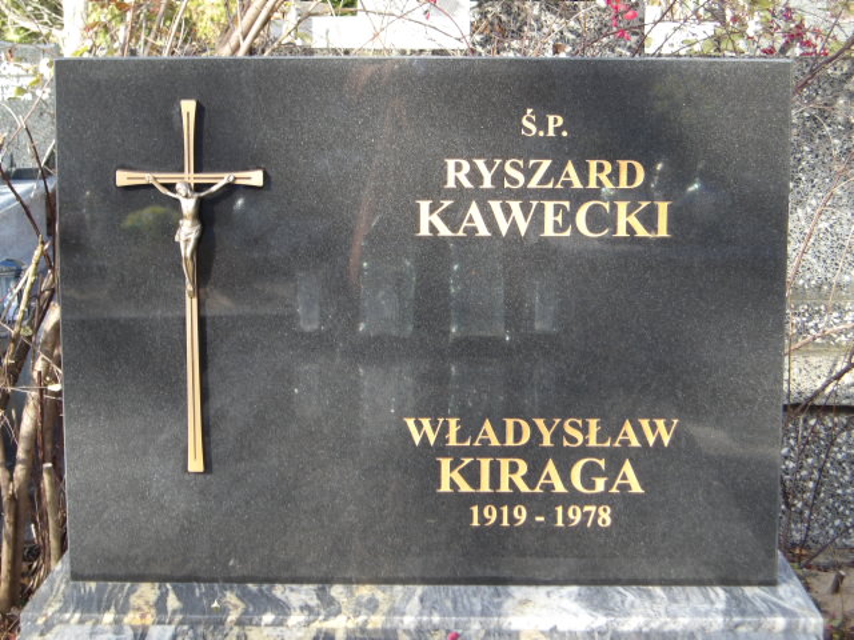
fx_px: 1727
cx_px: 427
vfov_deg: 21.0
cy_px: 320
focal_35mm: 70
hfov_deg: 27.8
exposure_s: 1/47
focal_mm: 12.5
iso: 100
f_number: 4.9
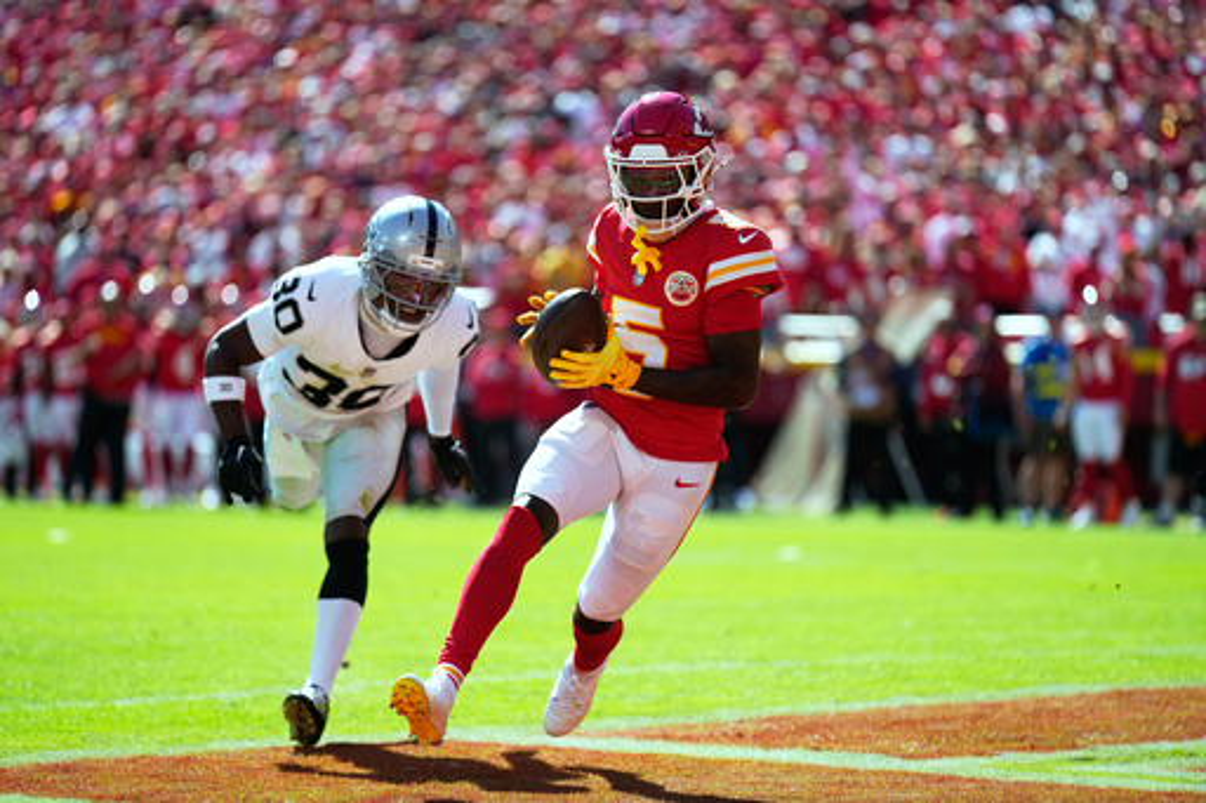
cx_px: 603
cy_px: 402
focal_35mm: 200
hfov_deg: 10.3
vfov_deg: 6.9
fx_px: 6697
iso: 250
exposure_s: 1/4000
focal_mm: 200
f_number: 2.8
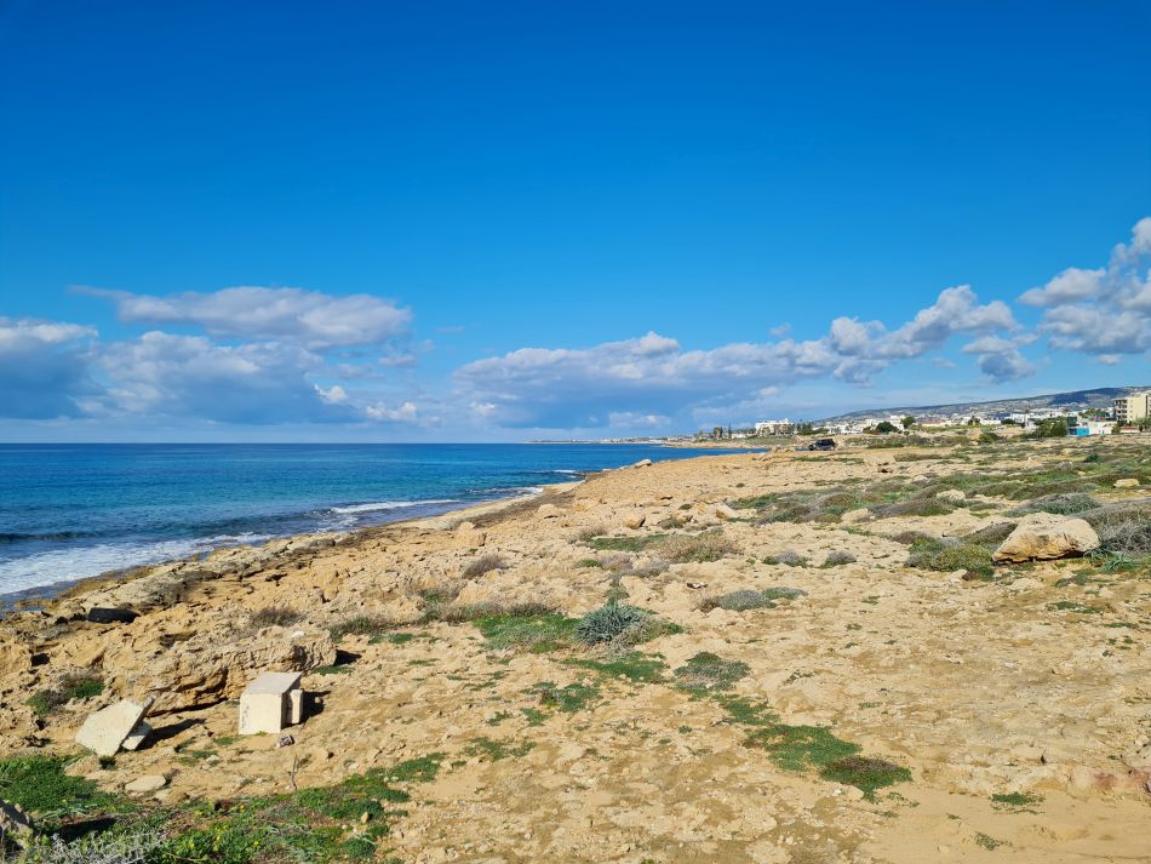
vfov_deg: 53.1
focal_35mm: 26
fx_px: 865
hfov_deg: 67.3
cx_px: 576
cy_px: 432
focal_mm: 5.4
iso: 50
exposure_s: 1/3992
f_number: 1.8
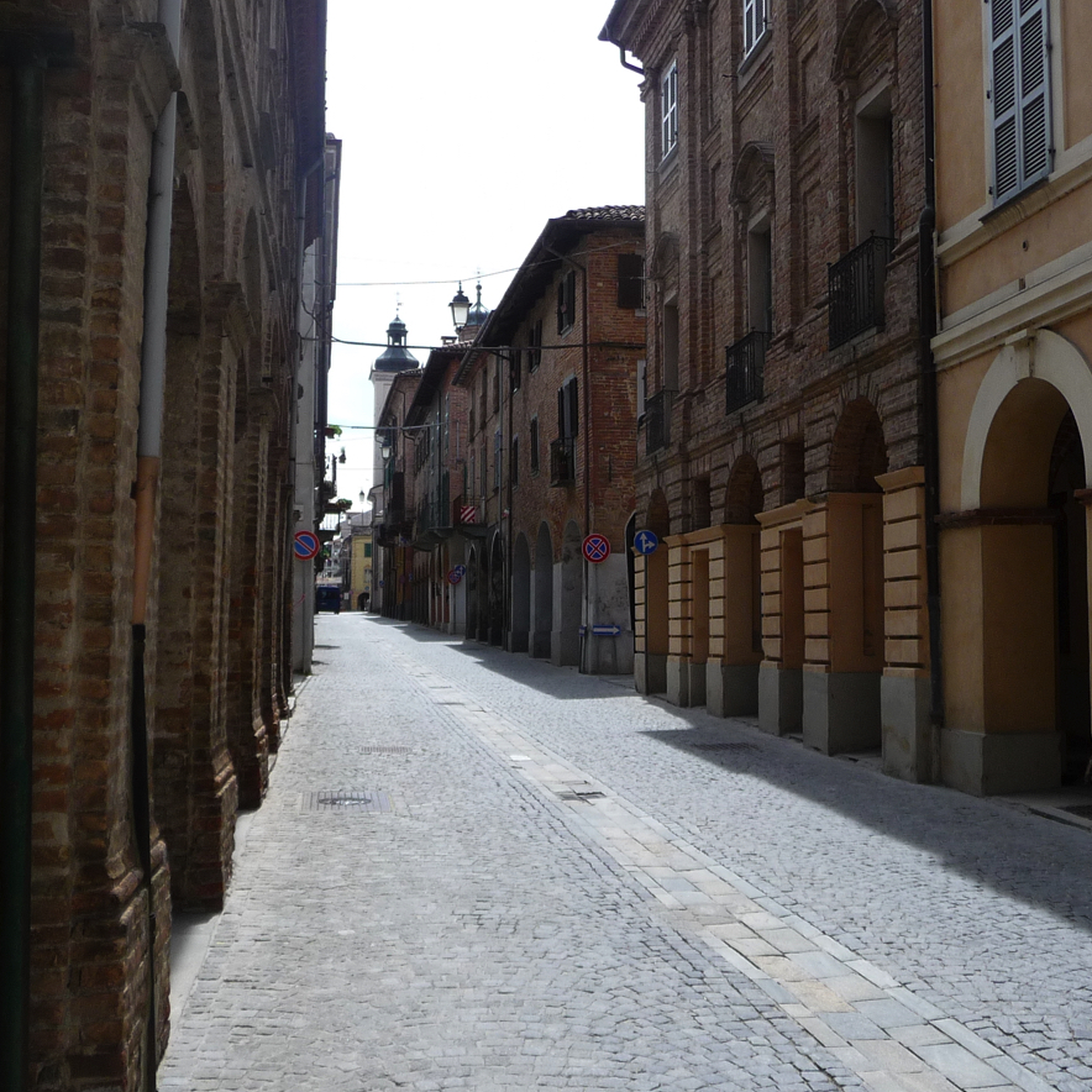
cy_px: 548
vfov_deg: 40.0
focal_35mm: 42
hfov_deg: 40.0
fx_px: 1499
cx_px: 584
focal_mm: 4.7
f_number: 3.3
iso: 100
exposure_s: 1/800
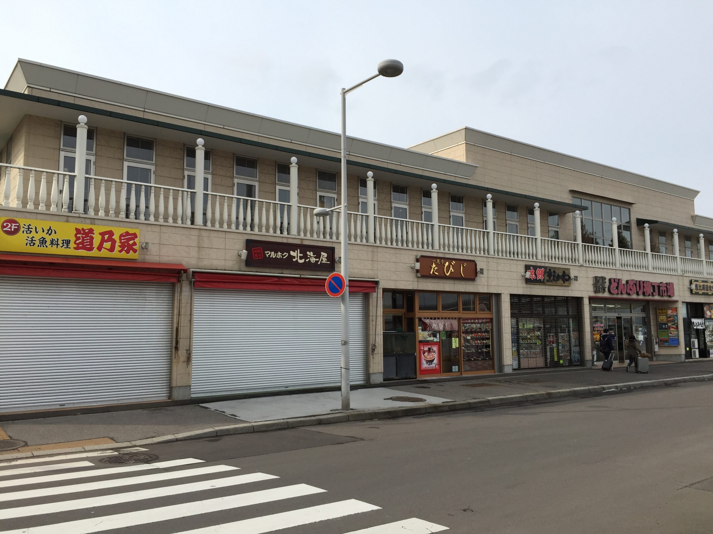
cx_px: 356
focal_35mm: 29
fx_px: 597
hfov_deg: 61.7
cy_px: 267
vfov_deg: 48.2
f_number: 2.2
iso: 32
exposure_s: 1/1721
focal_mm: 4.15
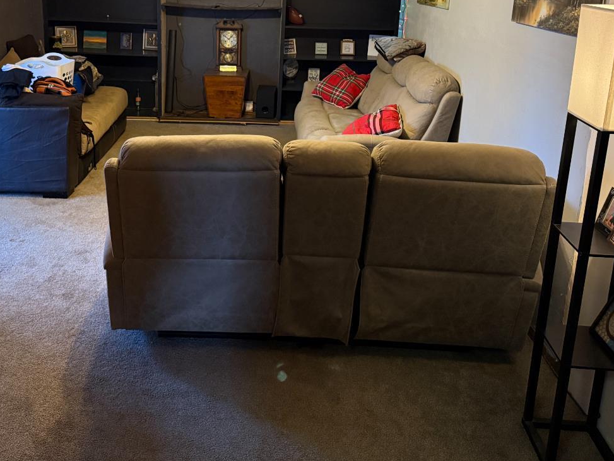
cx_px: 245
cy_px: 115
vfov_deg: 37.7
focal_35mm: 37
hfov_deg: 49.8
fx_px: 656
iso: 640
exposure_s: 1/60
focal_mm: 6.76
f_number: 1.78
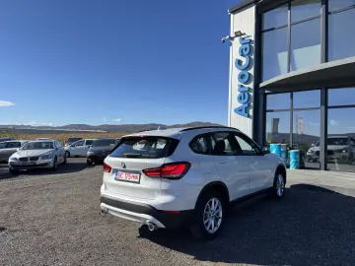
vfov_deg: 56.8
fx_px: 246
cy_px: 133
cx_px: 178
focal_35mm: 24
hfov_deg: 71.6
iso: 80
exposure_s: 1/1980
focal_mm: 6.76
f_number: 1.78
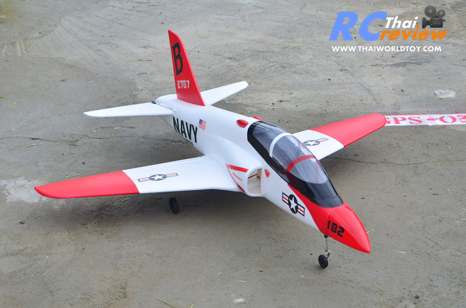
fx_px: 1201
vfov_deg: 14.6
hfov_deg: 22.0
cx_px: 233
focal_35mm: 93
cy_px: 154
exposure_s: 1/250
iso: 100
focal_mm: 62
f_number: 5.6
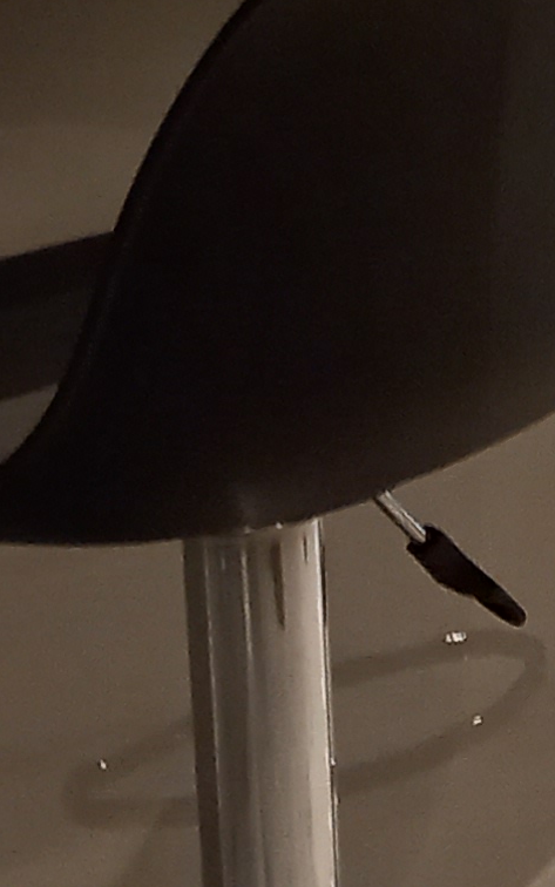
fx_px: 3918
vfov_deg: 12.5
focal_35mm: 162
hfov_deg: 7.4
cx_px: 1448
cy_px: -291
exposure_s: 1/33
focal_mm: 4.6
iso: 250
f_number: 1.8
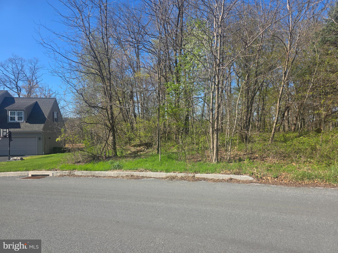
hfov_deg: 73.9
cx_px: 169
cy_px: 126
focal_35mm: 23
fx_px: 225
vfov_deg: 58.9
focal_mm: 6.3
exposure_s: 1/2945
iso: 80
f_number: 1.7
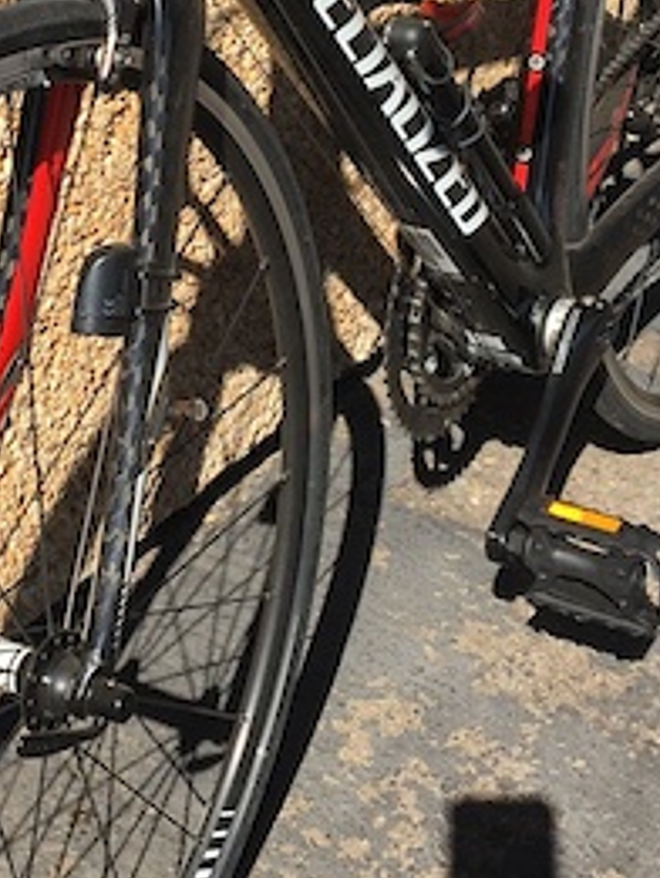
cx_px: 88
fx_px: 2261
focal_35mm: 89
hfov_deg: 16.4
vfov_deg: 21.8
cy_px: 198
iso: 25
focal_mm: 4.15
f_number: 2.2
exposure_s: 1/1183
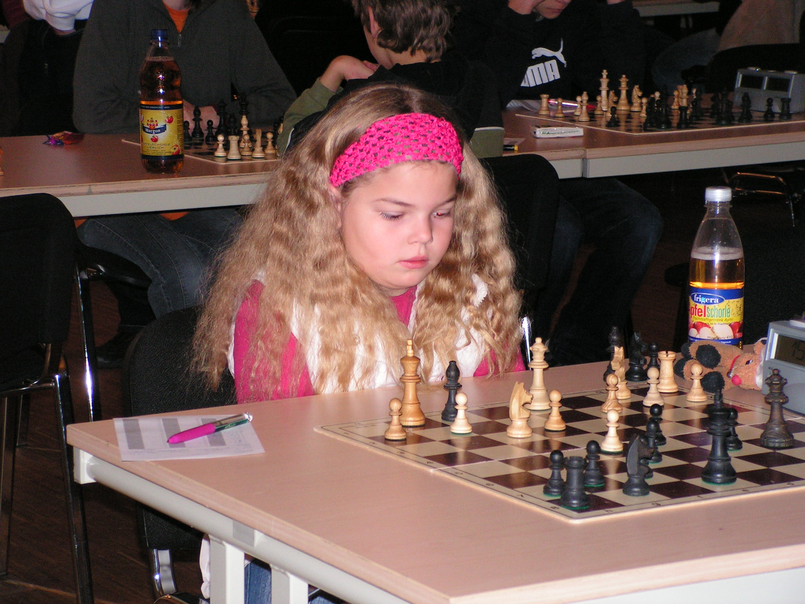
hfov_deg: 17.4
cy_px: 302
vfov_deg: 13.1
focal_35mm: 113
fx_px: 2628
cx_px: 402
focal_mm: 18.9
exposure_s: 1/100
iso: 200
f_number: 3.4
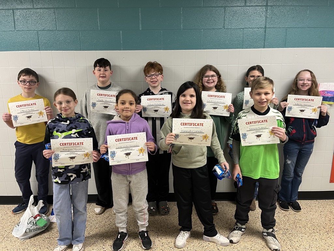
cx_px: 167
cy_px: 126
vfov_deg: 53.1
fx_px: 251
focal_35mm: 26
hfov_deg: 67.3
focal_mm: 5.1
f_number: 1.6
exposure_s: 1/41
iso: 100
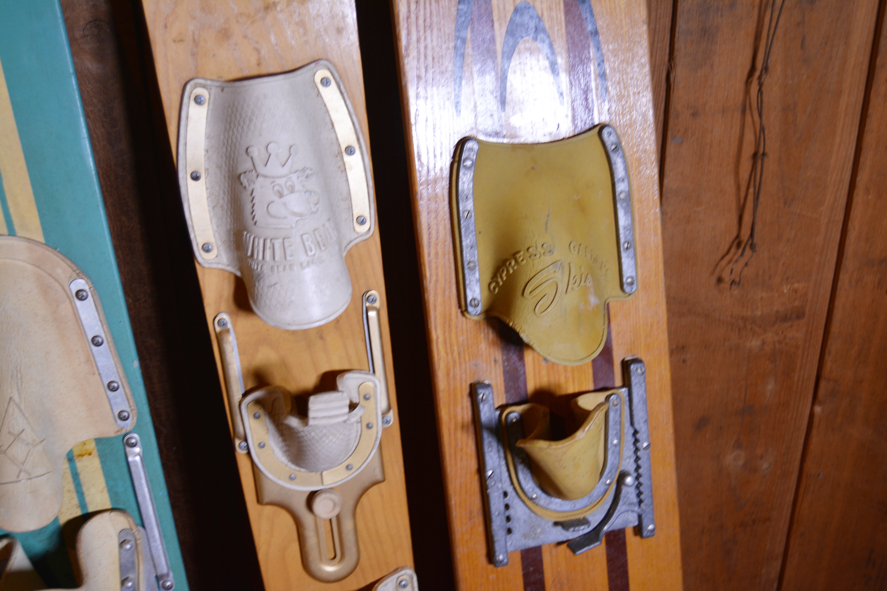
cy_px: 296
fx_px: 1109
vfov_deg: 29.9
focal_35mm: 45
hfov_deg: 43.6
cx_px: 444
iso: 400
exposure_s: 1/60
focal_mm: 30
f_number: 4.2
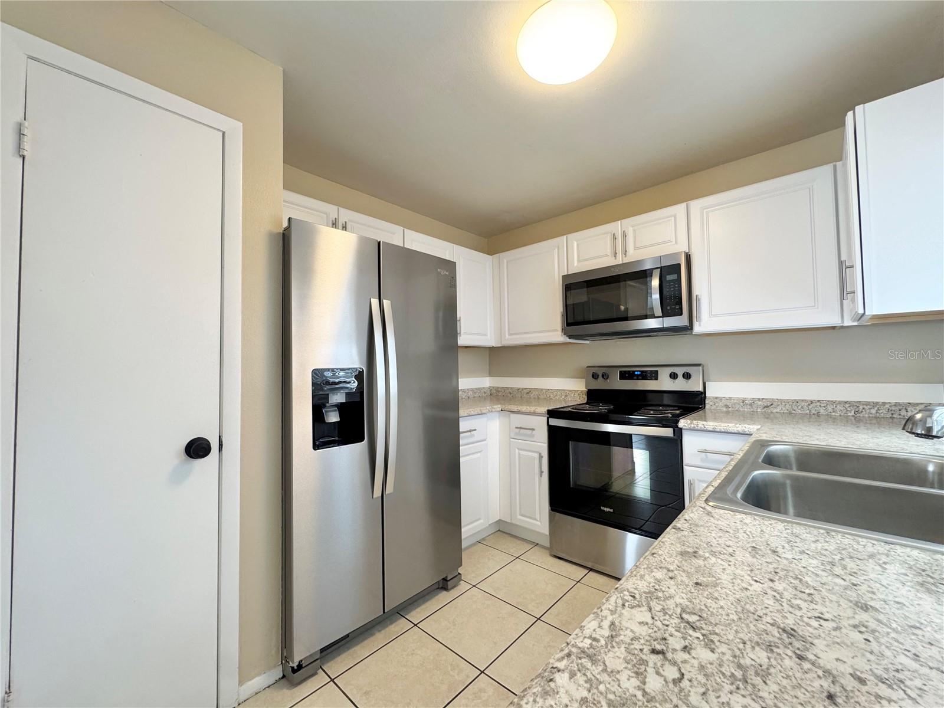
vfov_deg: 85.7
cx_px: 472
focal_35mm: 14
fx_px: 382
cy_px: 354
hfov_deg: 102.1
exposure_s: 1/120
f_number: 2.2
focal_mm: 2.22
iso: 200
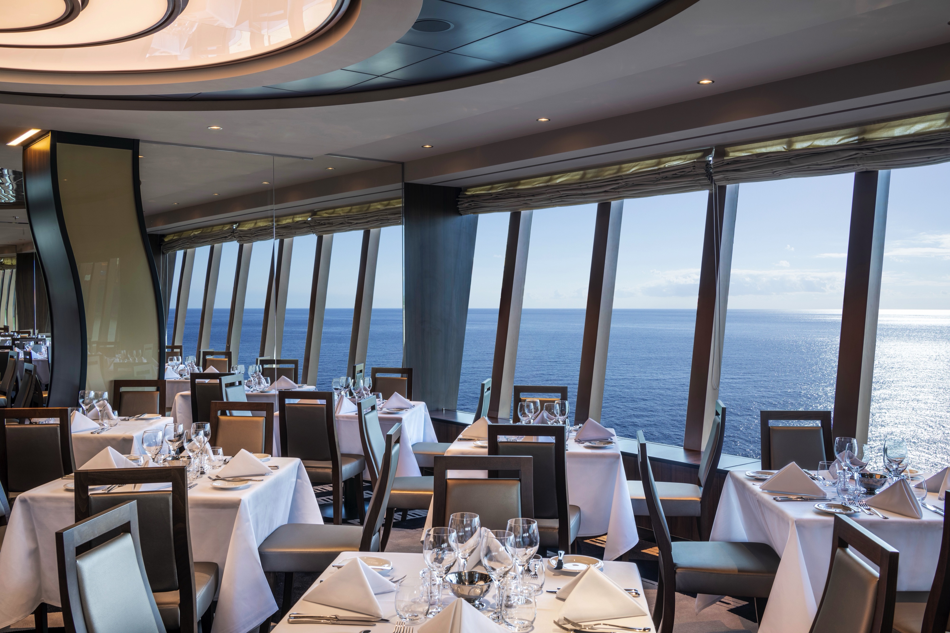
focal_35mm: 35
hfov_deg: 54.4
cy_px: 316
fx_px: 923
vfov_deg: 37.8
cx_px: 475
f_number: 11
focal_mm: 35
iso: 100
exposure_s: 1/10
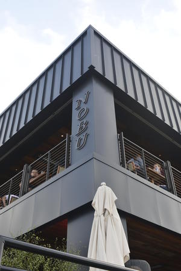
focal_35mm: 38
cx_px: 90
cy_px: 136
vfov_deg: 50.7
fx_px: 287
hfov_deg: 35.1
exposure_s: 1/250
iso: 1000
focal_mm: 38
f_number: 9
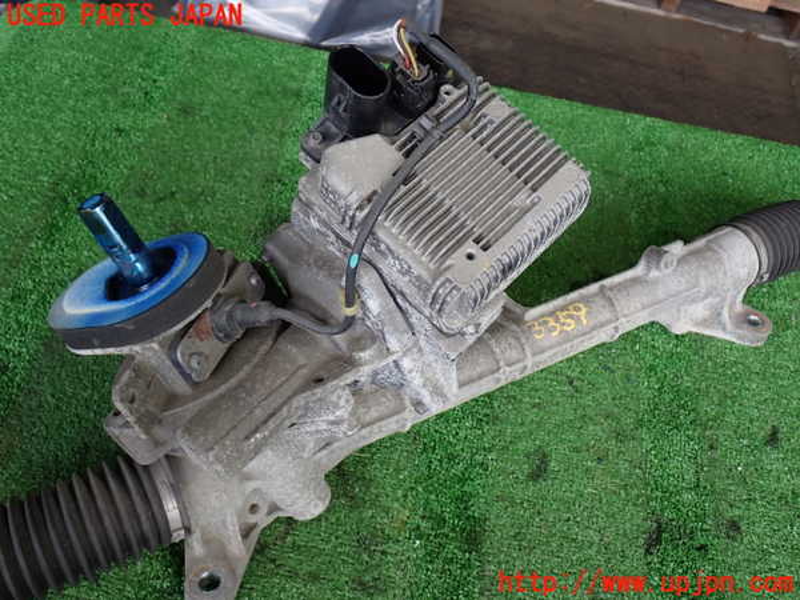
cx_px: 400
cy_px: 300
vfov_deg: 37.7
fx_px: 878
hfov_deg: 49.0
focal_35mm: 38
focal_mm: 6.83
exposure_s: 1/60
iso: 200
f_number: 2.7
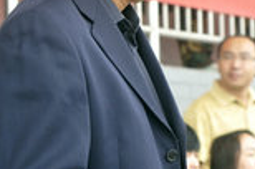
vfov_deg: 6.0
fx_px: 1612
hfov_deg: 9.0
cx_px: 187
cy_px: 70
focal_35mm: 228
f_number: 5.6
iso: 640
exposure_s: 1/125
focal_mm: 70
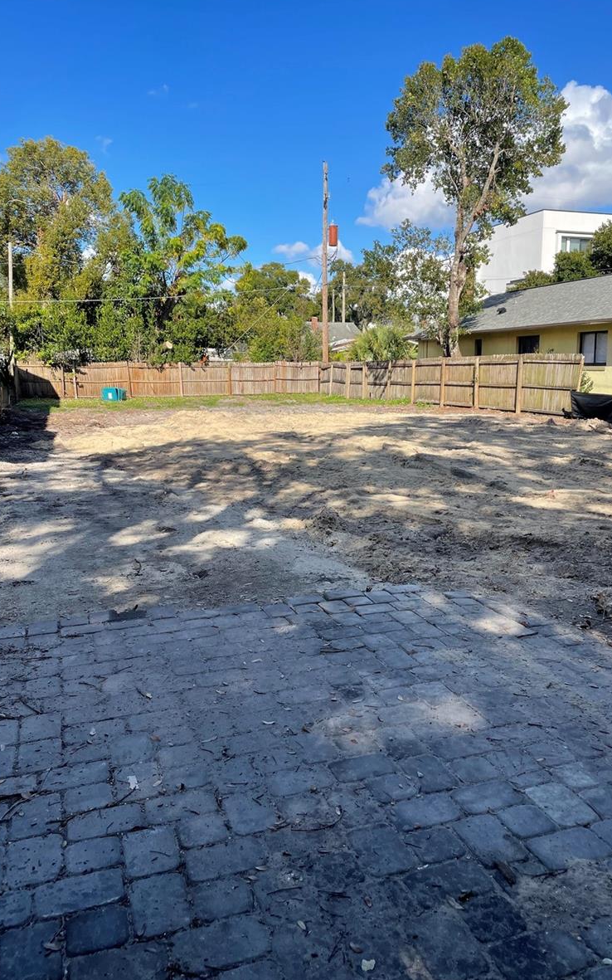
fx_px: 747
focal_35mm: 28
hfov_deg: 44.5
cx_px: 334
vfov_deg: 66.5
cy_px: 486
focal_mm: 4.2
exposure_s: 1/1984
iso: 32
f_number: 1.6
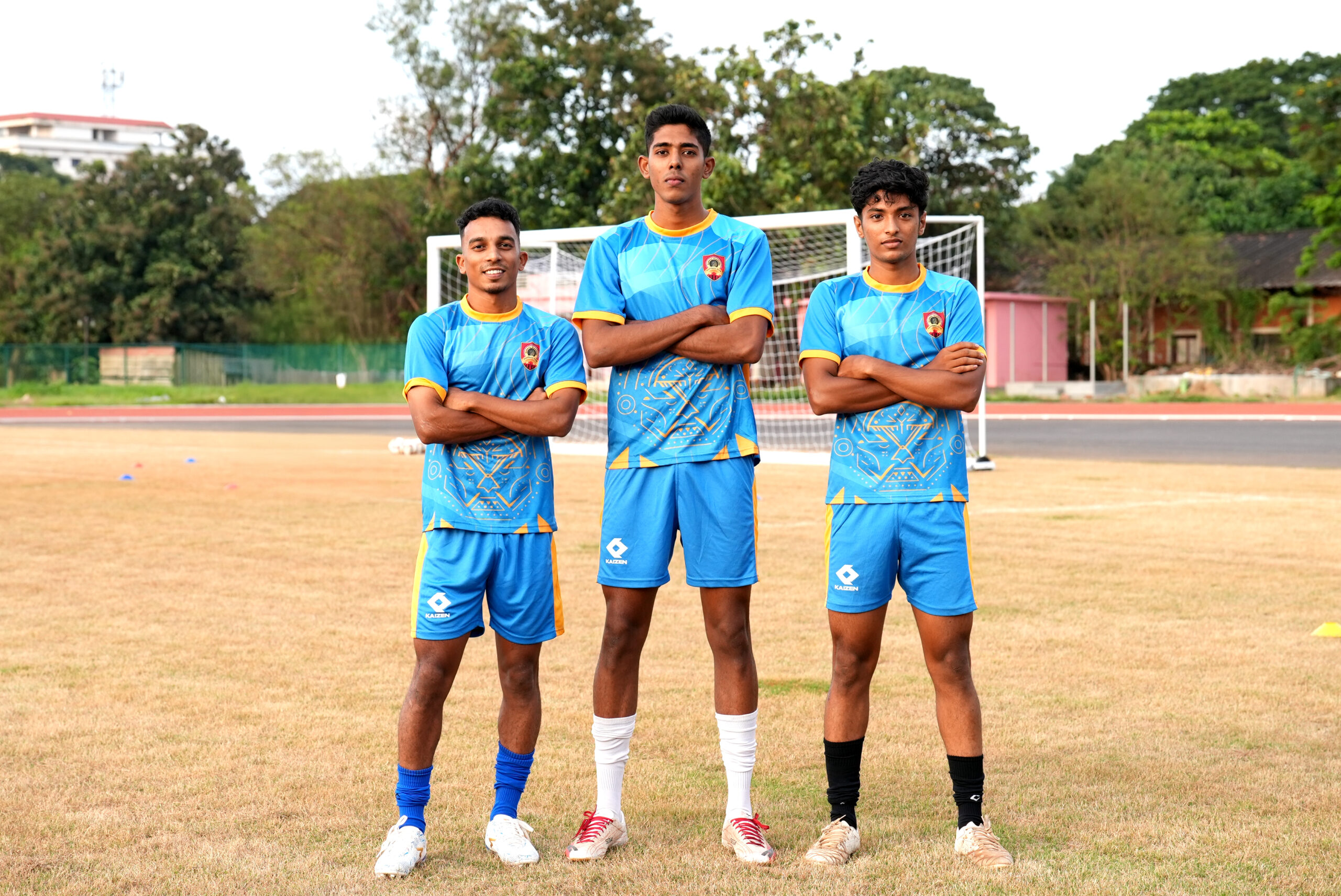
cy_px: 448
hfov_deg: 28.1
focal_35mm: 72
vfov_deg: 19.0
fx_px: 2683
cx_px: 670
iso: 1000
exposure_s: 1/500
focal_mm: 72
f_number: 5.6
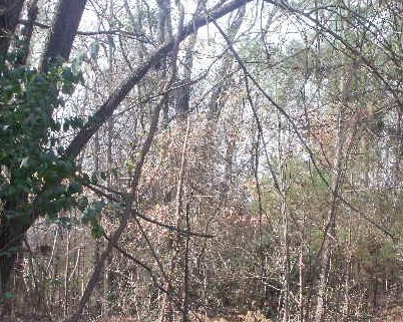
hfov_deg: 33.4
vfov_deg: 27.1
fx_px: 667
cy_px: 178
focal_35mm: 56
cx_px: 263
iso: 100
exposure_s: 1/60
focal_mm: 6.3
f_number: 5.6
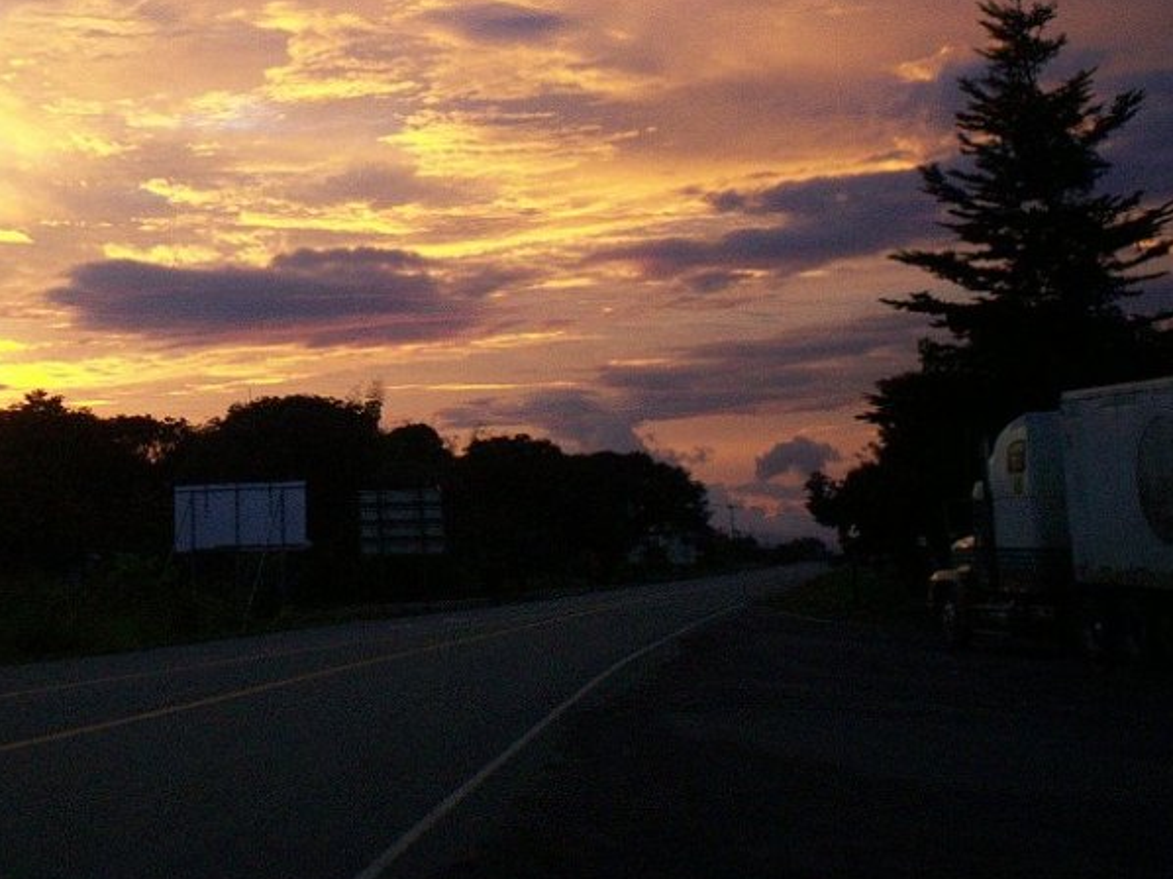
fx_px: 2303
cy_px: 66
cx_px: 119
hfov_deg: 27.5
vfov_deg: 21.1
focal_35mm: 68
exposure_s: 1/55.5
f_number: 4.5
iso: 140
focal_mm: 6
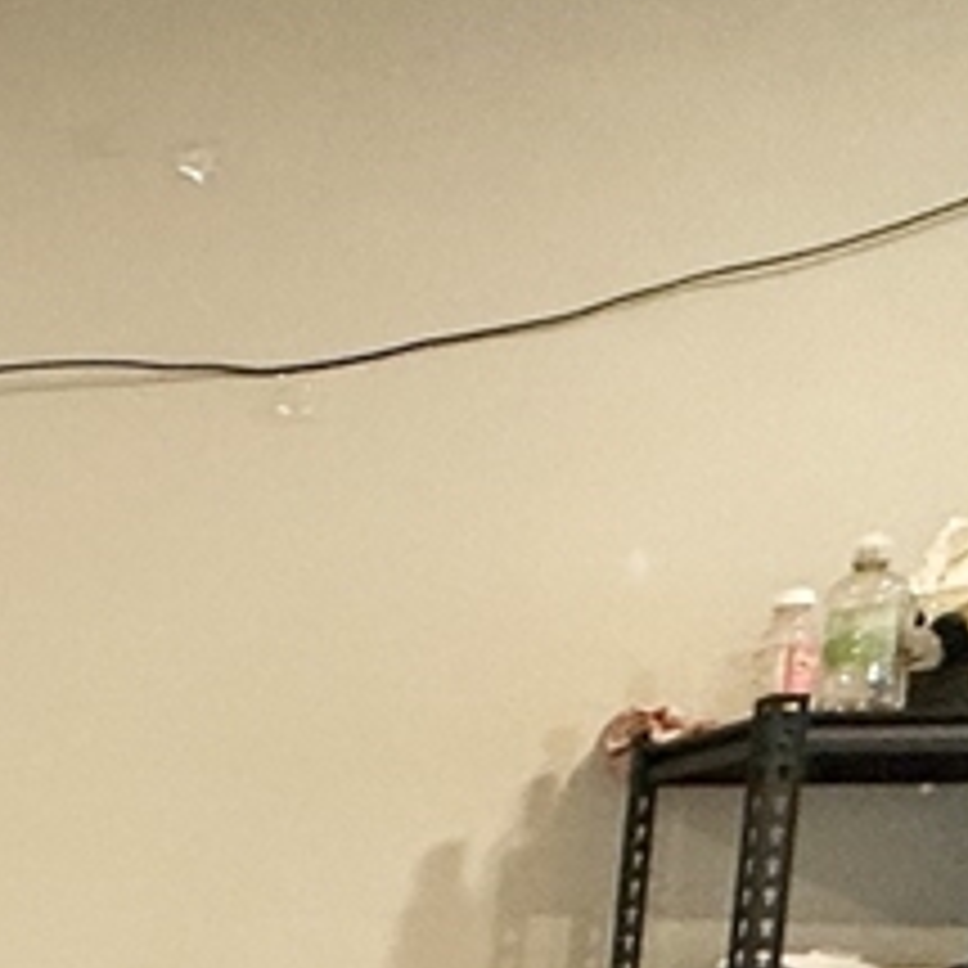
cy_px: 1171
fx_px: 1867
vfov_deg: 25.9
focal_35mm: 59
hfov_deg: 17.0
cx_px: -1144
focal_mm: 2.22
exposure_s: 1/60
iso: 500
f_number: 2.2
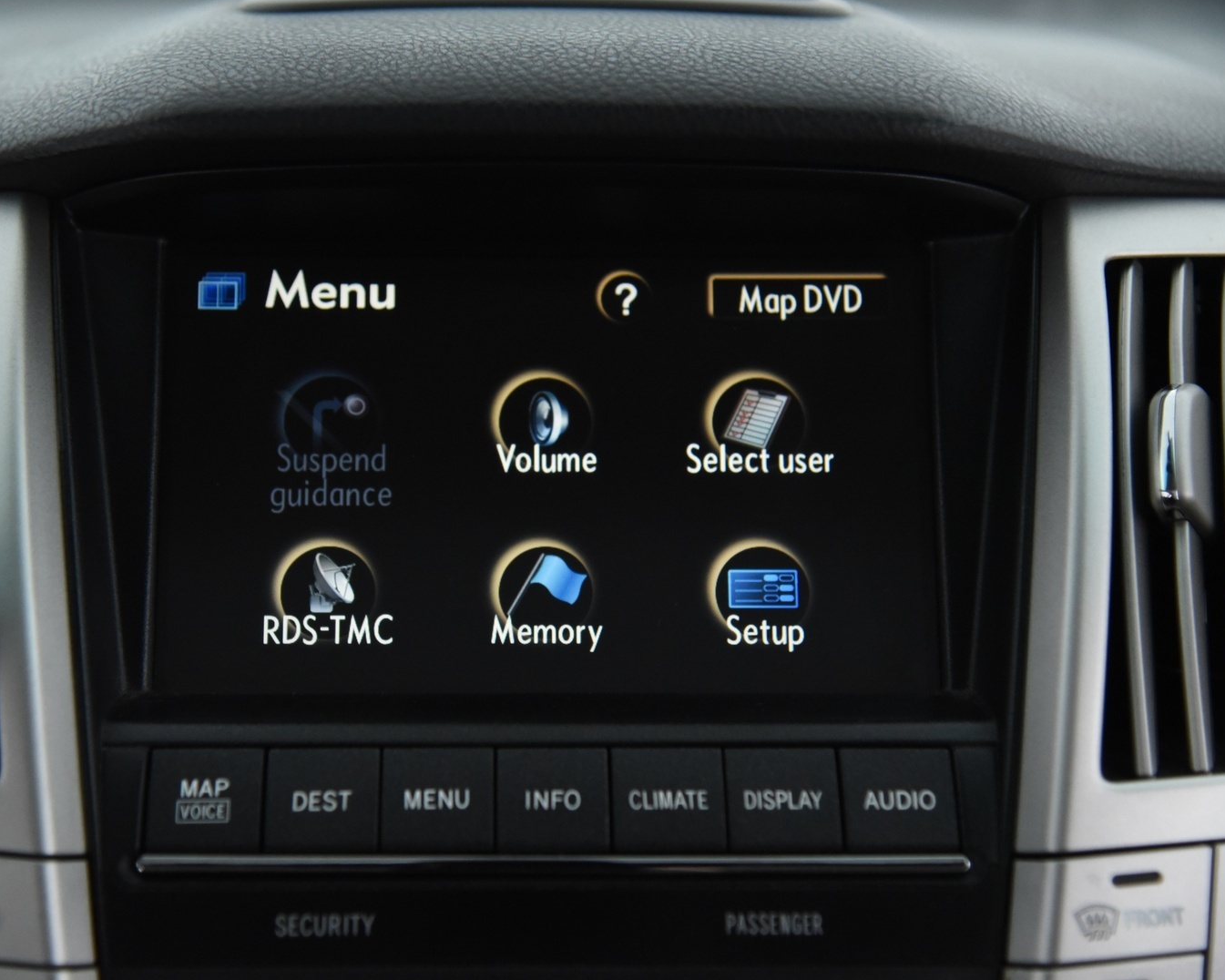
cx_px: 546
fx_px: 2538
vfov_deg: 21.9
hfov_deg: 27.1
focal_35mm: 70
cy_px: 489
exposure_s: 1/60
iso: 4000
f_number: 4
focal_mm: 62
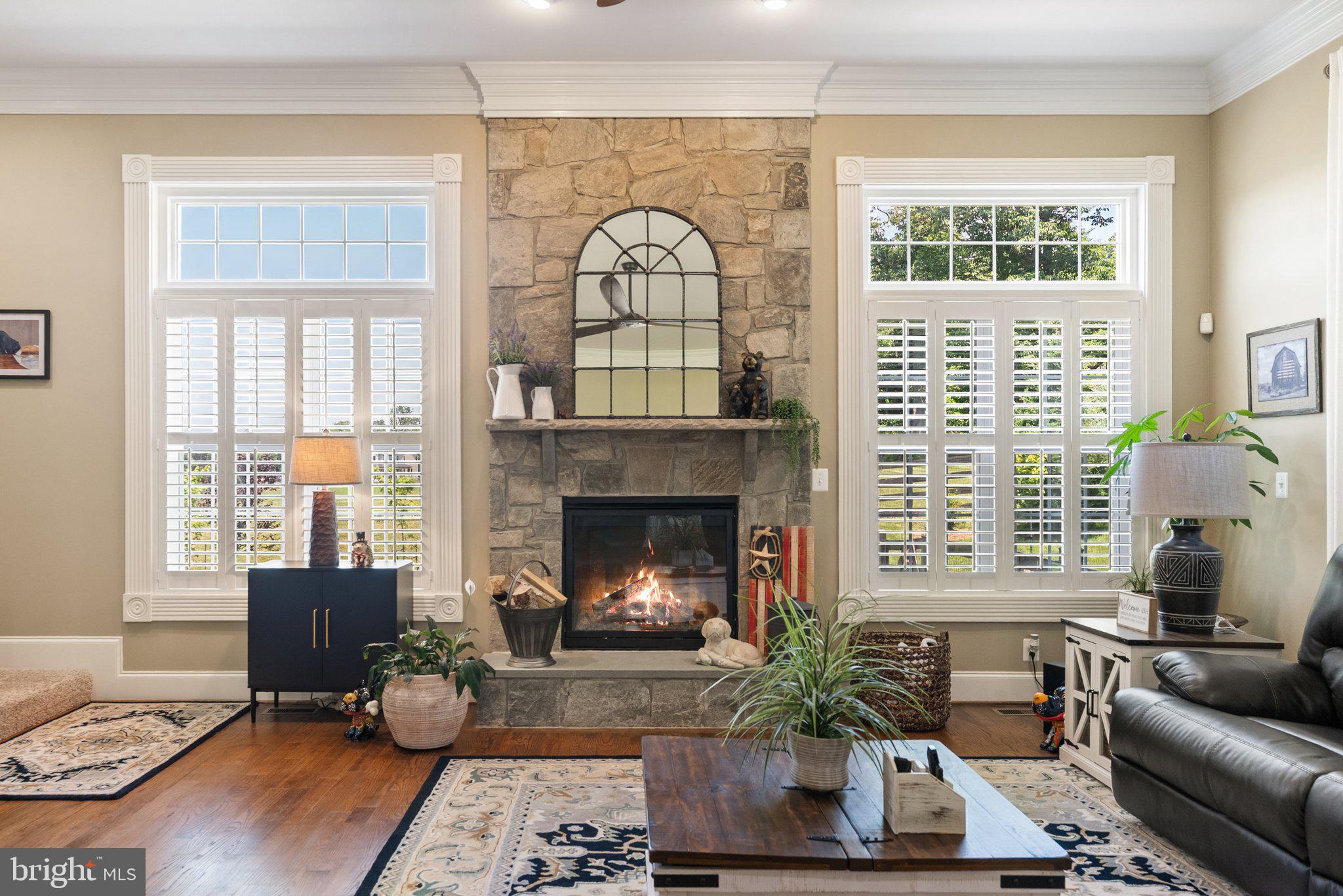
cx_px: 672
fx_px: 933
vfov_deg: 51.3
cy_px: 448
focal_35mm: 25
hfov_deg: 71.5
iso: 640
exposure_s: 1/2.5
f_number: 8
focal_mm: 25
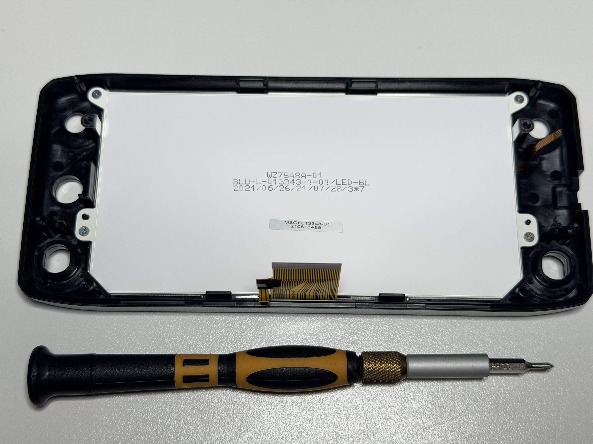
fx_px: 822
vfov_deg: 30.3
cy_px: 222
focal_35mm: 48
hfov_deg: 39.7
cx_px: 296
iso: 50
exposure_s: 1/121
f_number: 1.78
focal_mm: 6.76
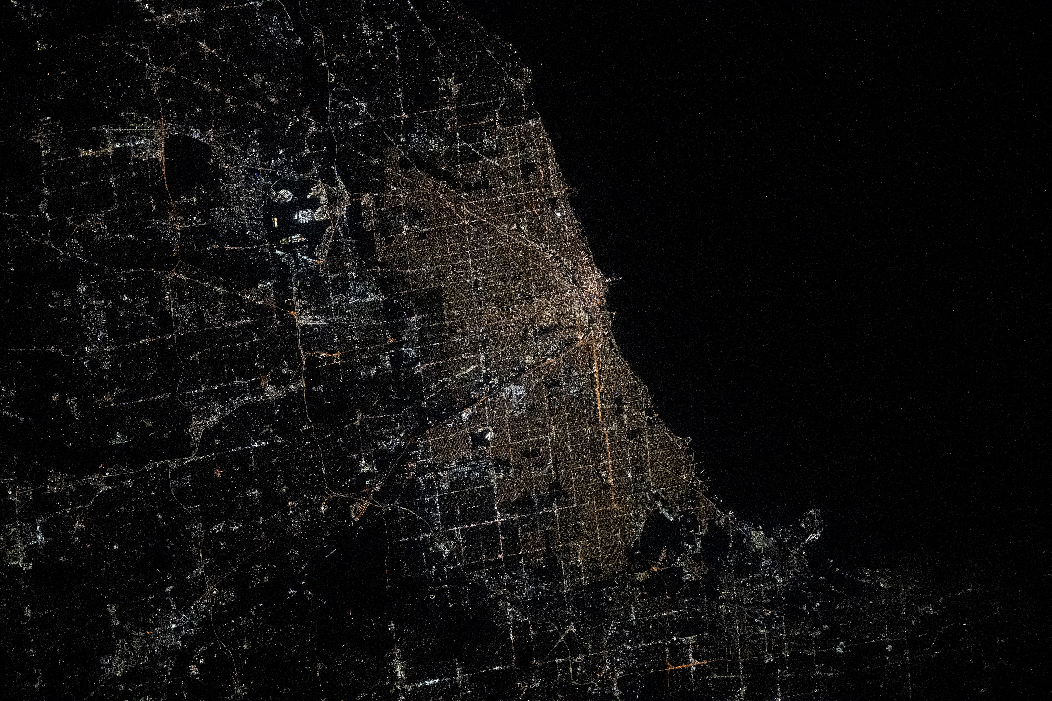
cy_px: 350
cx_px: 526
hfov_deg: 10.3
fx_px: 5844
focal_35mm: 200
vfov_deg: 6.9
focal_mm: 200
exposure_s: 1/250
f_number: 2
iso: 25600
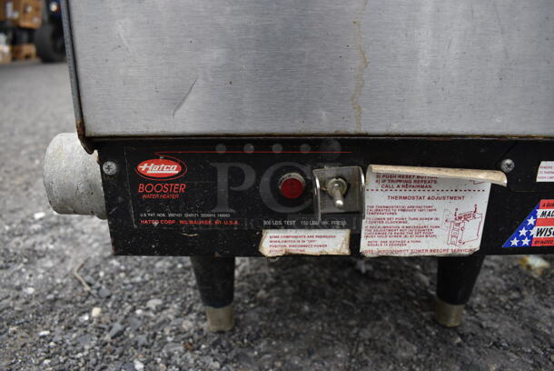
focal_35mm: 27
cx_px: 277
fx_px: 416
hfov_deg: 67.3
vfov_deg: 48.0
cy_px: 186
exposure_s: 1/250
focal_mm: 18
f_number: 5.6
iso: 200
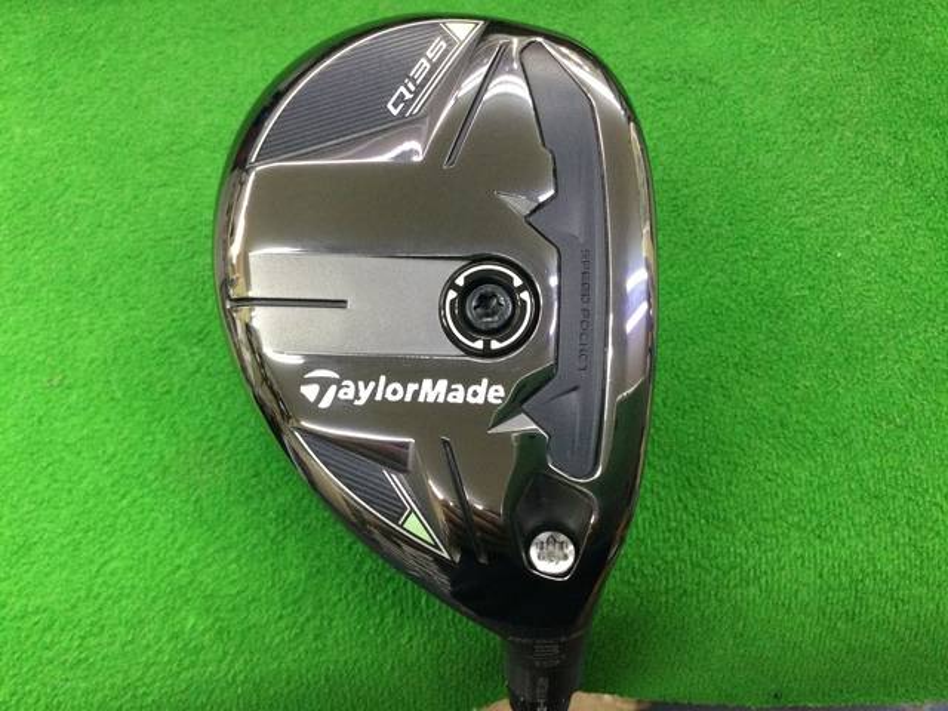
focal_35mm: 31
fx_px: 849
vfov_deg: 45.4
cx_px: 474
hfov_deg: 58.4
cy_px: 356
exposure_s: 1/30
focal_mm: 3.3
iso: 125
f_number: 2.4
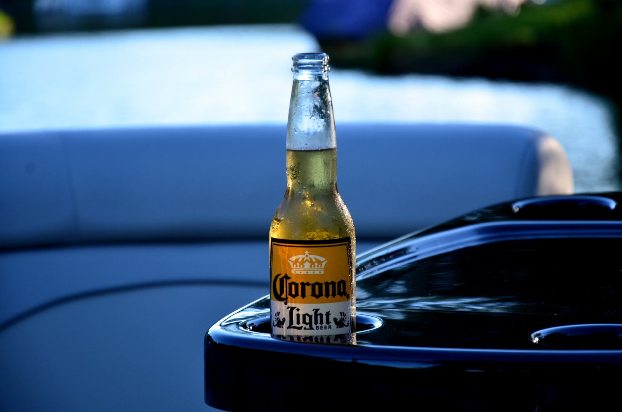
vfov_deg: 8.7
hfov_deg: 13.1
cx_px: 311
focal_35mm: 158
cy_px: 206
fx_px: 2715
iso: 200
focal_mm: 105
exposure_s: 1/125
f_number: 5.6
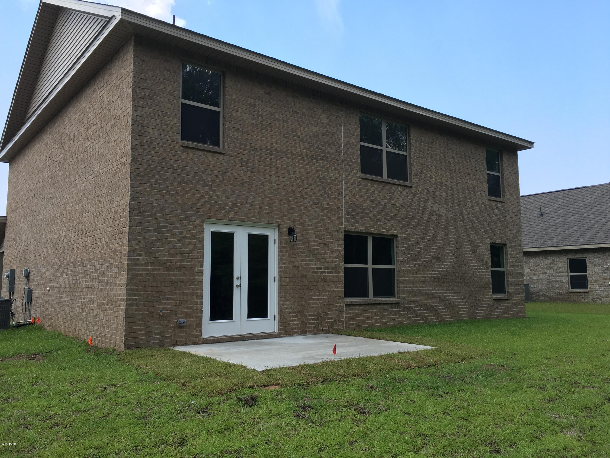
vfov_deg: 48.2
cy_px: 229
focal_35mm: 29
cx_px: 305
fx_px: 511
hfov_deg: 61.7
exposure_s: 1/396
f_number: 2.2
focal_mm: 4.15
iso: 25
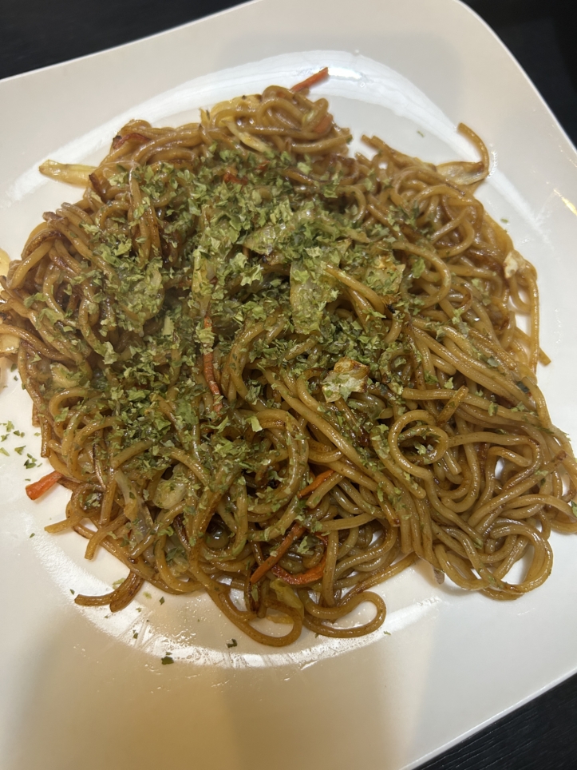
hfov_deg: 53.1
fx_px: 578
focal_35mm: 26
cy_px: 385
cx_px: 288
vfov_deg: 67.3
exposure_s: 1/50
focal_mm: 5.7
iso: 250
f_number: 1.5
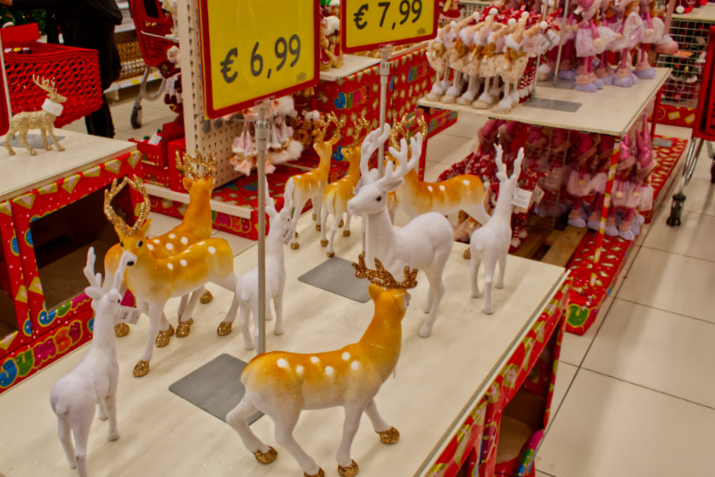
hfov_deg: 57.1
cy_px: 227
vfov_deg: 40.0
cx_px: 315
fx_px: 655
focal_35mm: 33
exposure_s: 1/125
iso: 400
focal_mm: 18
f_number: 5.6
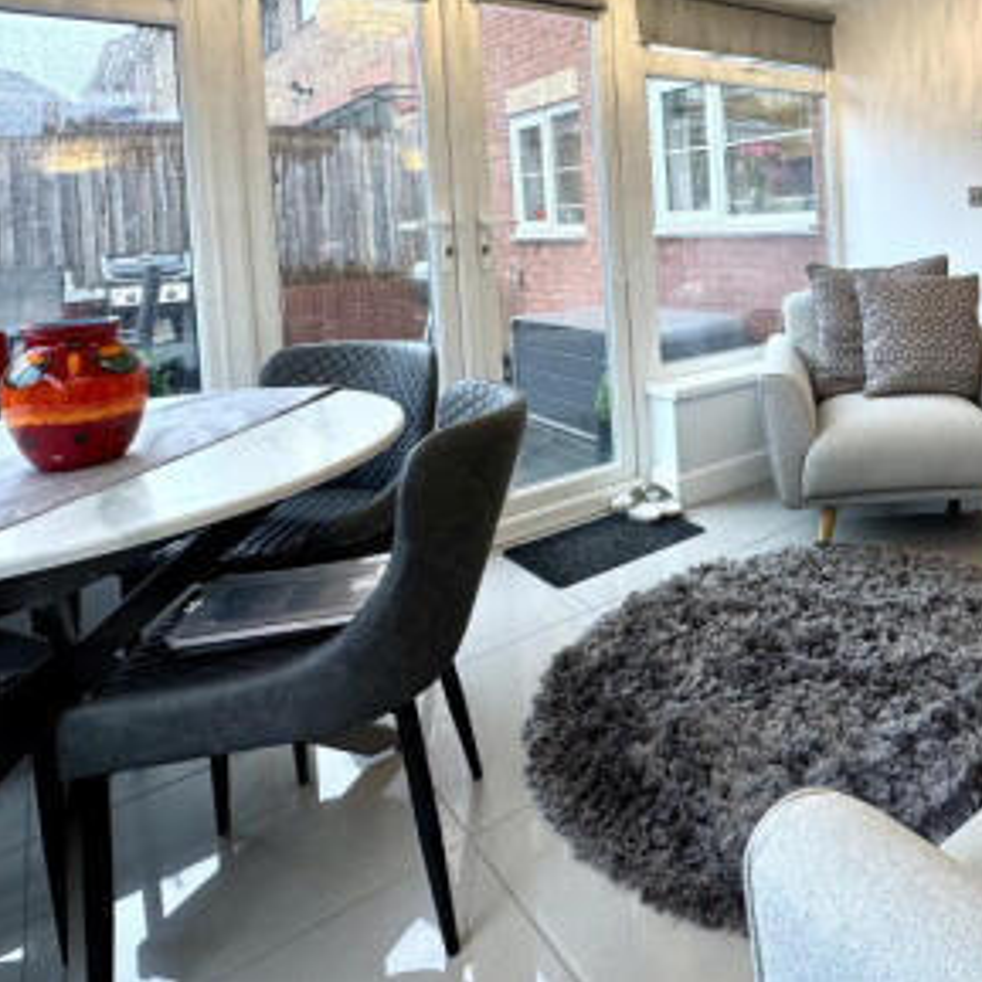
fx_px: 802
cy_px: 246
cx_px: 766
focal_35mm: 25
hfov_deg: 58.7
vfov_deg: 59.6
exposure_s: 1/100
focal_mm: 2.22
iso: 160
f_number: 2.2
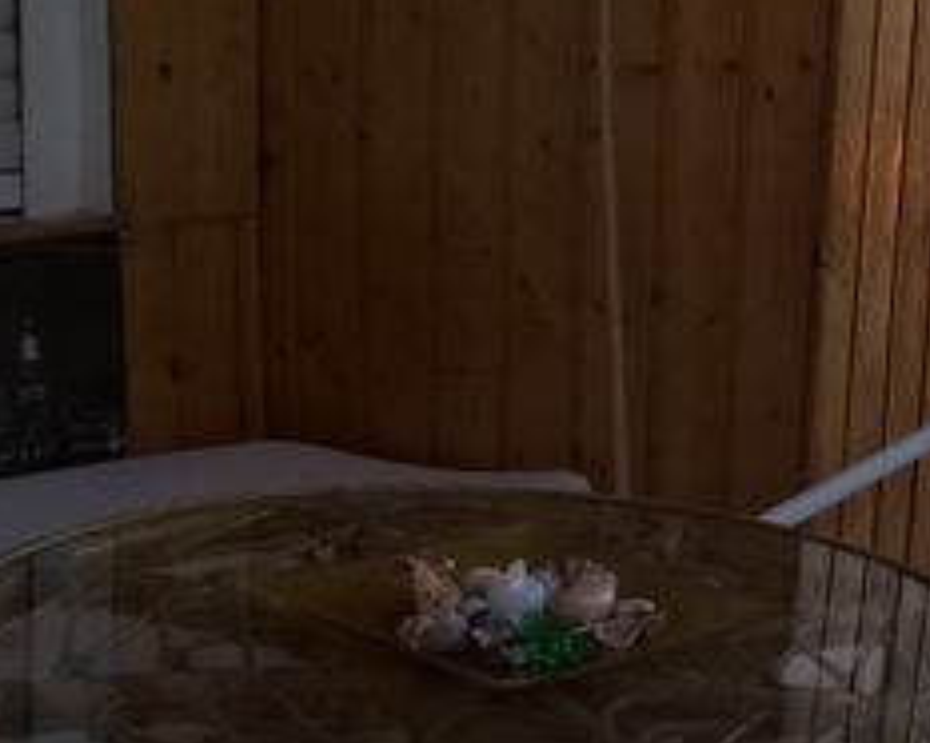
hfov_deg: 26.1
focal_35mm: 68
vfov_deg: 22.3
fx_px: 1870
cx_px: 986
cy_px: 527
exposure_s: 1/353
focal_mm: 3.6
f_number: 1.9
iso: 40
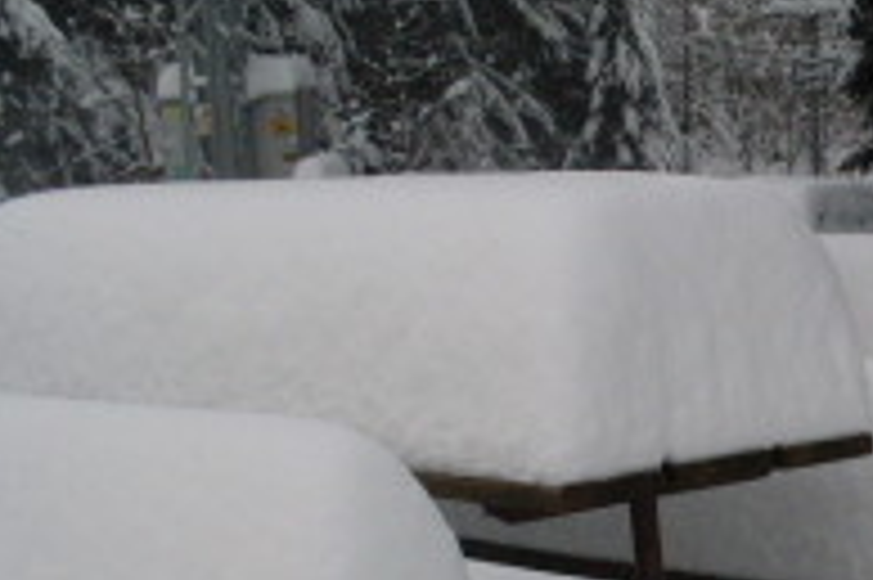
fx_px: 2374
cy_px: 508
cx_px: 1004
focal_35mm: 98
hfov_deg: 19.8
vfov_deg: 13.8
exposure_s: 1/350
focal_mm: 6.3
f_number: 2.8
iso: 80
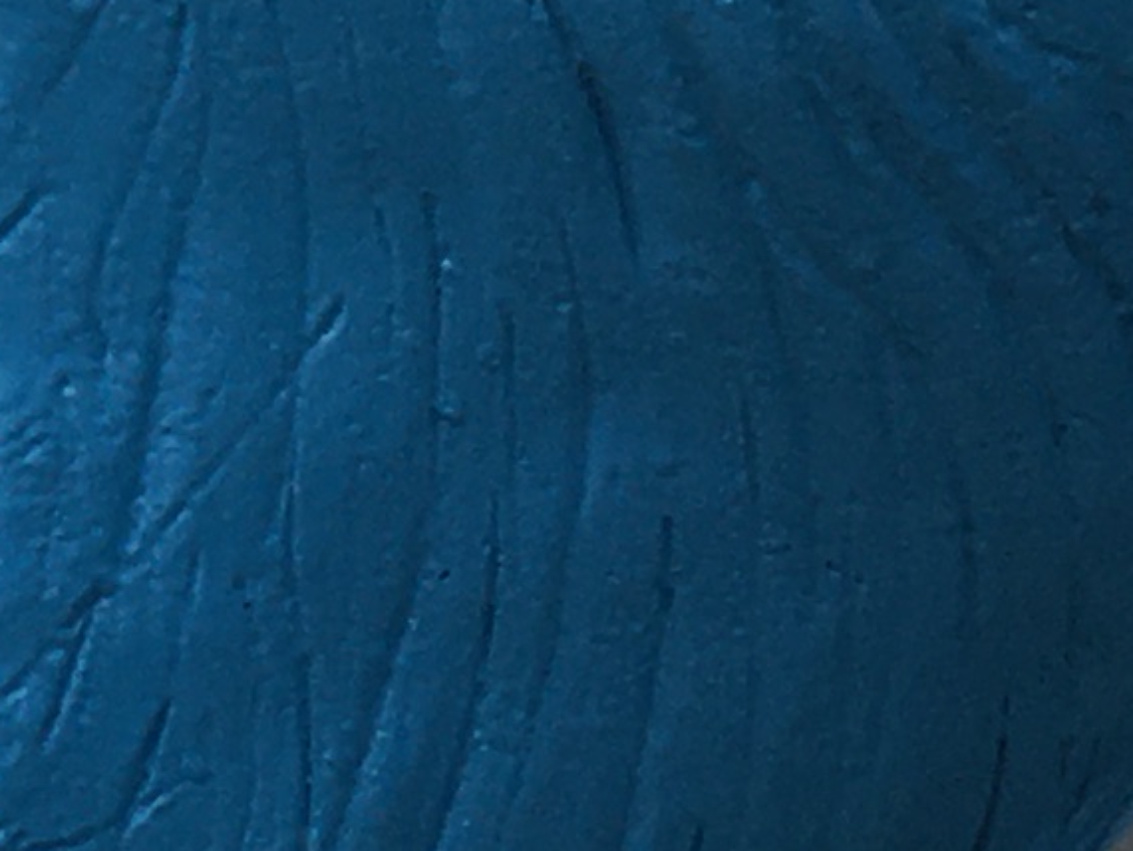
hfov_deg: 9.0
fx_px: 6713
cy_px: -752
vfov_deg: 7.0
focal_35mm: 205
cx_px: -1173
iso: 25
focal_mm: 4.15
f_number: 2.2
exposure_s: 1/1183
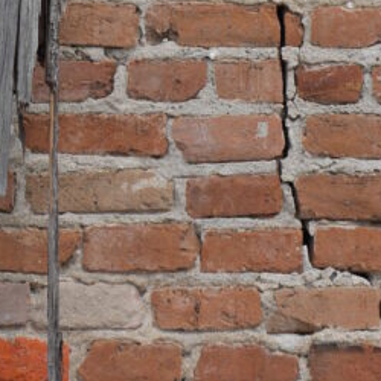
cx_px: -35
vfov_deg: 9.1
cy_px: -398
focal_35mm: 181
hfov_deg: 9.6
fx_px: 2254
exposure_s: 1/1300
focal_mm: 25
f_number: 4
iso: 200
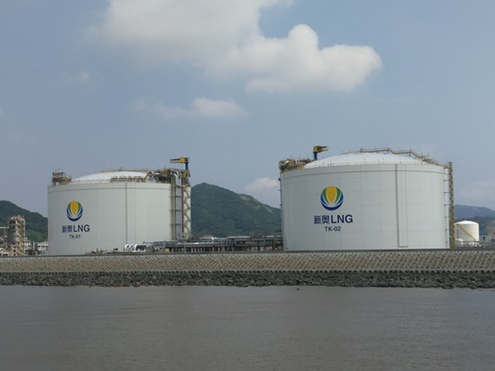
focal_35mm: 54
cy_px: 186
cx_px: 248
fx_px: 772
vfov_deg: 27.0
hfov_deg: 35.5
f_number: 2.2
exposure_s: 1/1916
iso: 50
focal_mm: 3.95
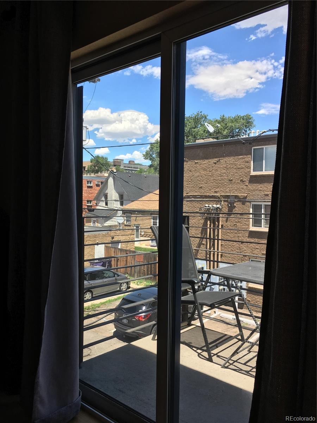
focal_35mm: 29
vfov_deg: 61.7
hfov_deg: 48.2
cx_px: 158
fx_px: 354
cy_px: 212
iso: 25
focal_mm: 4.15
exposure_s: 1/705
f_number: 2.2
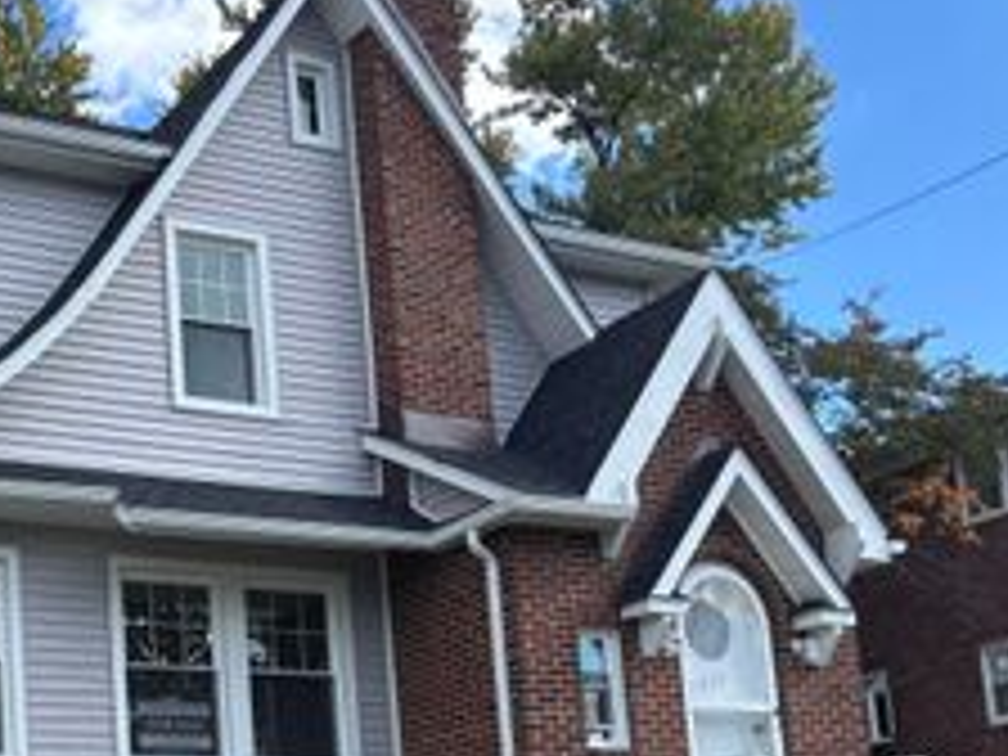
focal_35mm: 58
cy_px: 754
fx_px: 1689
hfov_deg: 31.6
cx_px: 90
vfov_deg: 24.1
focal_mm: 5.96
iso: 50
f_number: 1.6
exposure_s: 1/1328
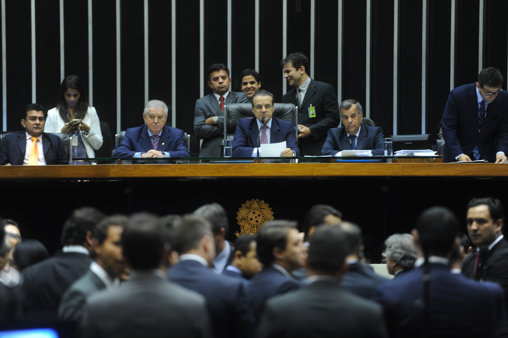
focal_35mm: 200
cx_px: 254
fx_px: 2820
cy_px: 169
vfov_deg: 6.9
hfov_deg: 10.3
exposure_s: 1/60
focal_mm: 200
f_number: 2.8
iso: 1600
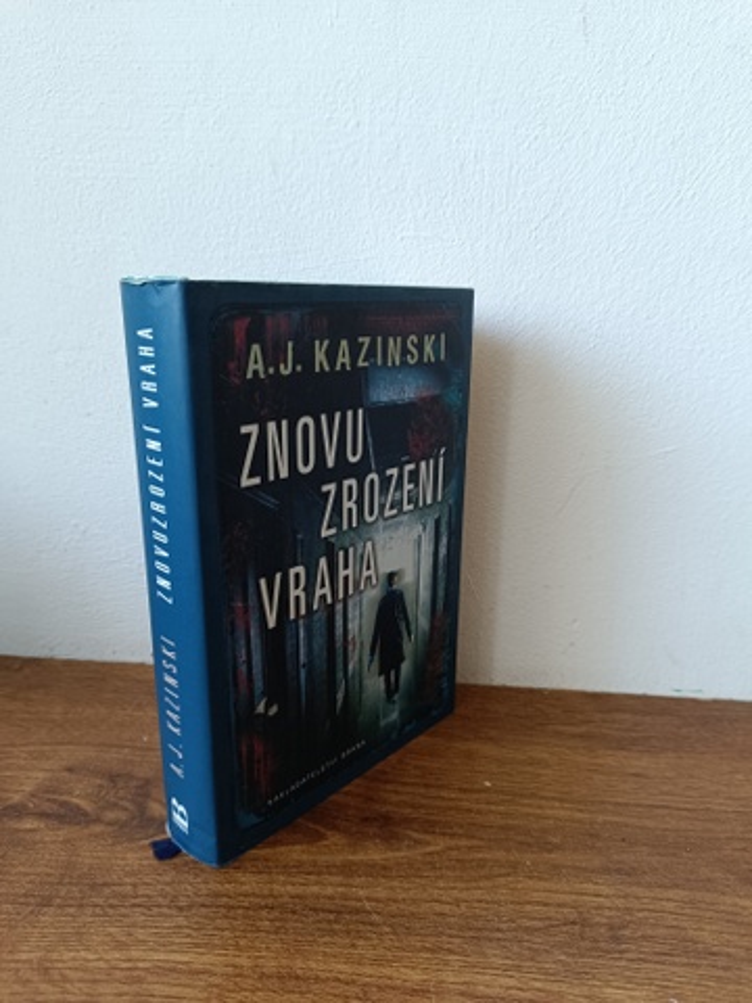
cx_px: 376
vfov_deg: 71.6
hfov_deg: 56.8
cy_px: 502
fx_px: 695
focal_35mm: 24
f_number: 1.88
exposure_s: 1/101
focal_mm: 5.59
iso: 508
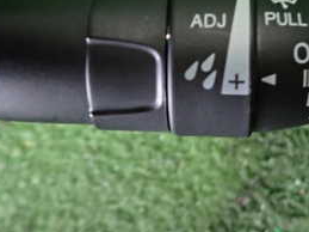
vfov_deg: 23.9
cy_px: -12
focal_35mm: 58
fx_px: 517
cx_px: 267
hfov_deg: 31.9
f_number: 2
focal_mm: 4.5
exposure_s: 1/30
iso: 500
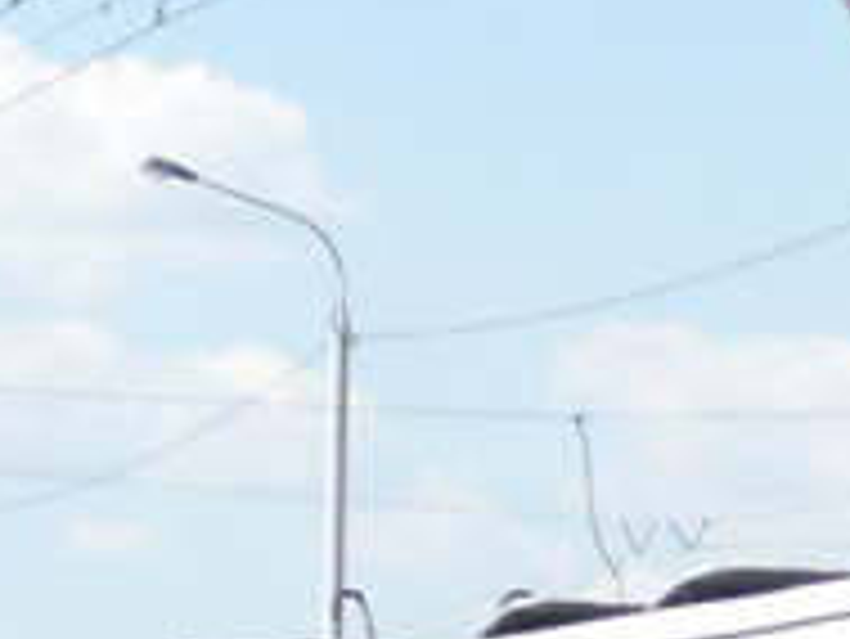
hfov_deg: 6.7
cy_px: 1125
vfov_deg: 5.0
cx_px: 1313
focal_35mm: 292
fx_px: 7175
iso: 100
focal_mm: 8.9
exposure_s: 1/640
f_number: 4
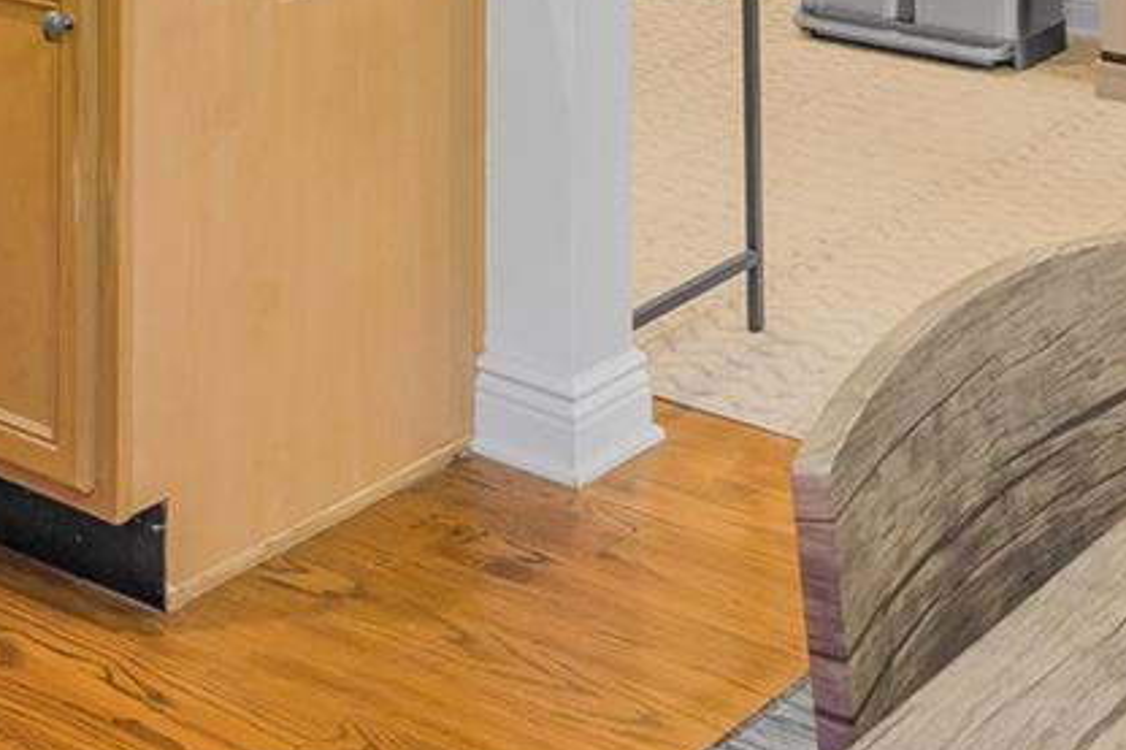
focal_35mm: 69
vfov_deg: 17.3
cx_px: 636
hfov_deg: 29.2
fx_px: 2157
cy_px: -443
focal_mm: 14
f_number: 9
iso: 250
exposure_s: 1/5
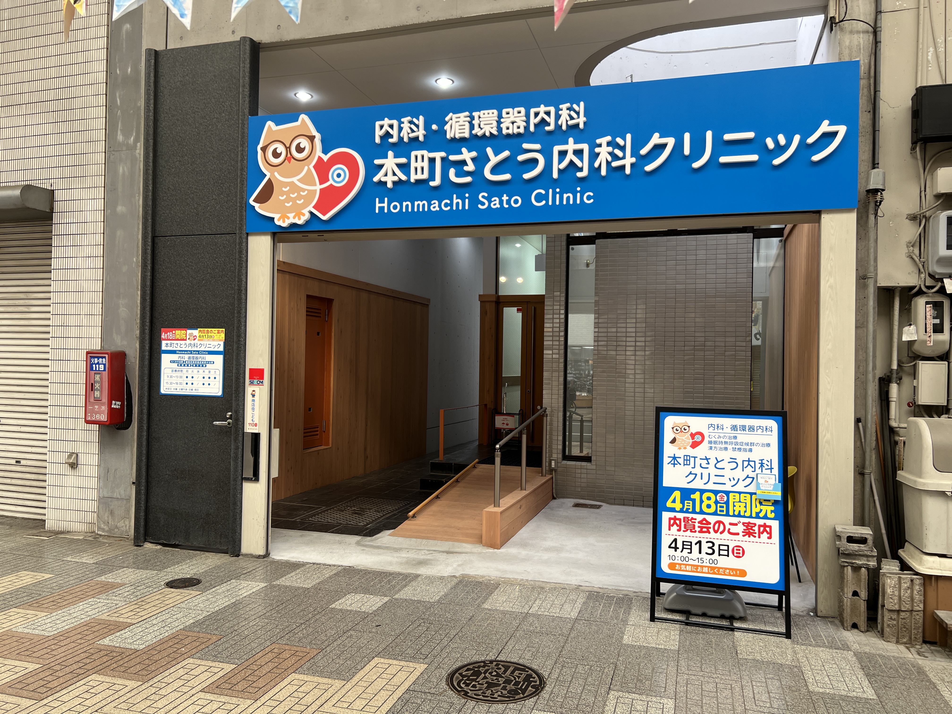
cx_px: 476
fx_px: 715
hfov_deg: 67.3
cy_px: 357
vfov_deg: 53.1
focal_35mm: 26
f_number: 1.5
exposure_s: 1/121
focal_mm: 5.7
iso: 50
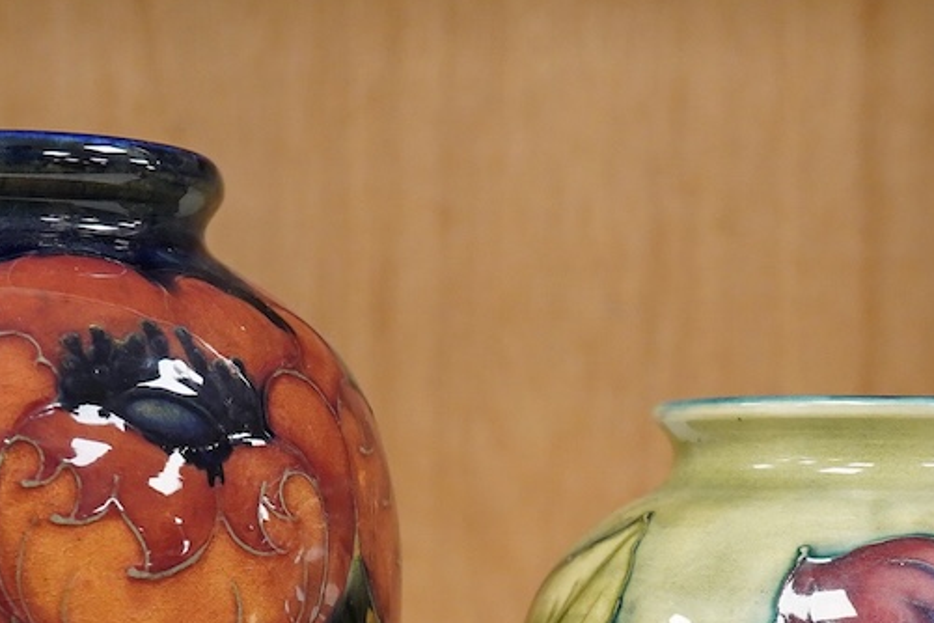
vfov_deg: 13.3
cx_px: 437
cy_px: 673
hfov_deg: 20.2
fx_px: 2620
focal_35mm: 101
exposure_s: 1/200
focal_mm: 30
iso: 3200
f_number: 8
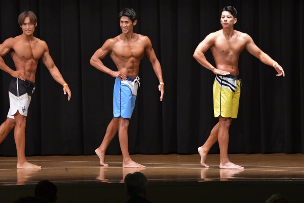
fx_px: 1705
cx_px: 152
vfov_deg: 6.8
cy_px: 102
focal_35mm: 202
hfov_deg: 10.2
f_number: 5.6
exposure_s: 1/400
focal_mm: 135
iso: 6400
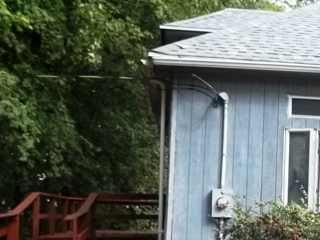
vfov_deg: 19.5
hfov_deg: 24.7
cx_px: 322
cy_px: 185
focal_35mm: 75
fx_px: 693
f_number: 3.3
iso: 64
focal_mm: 5.9
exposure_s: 1/125
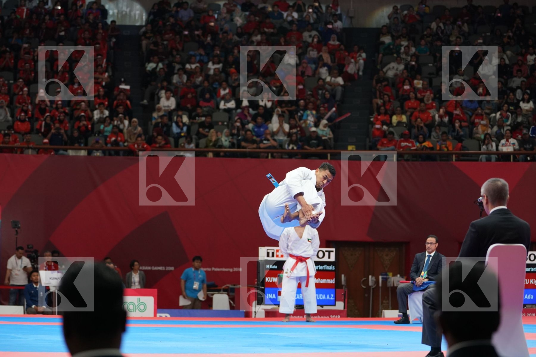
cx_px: 268
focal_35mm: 101
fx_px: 1504
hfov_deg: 20.2
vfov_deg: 13.6
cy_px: 178
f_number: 4
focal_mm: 101
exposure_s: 1/500
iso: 2000
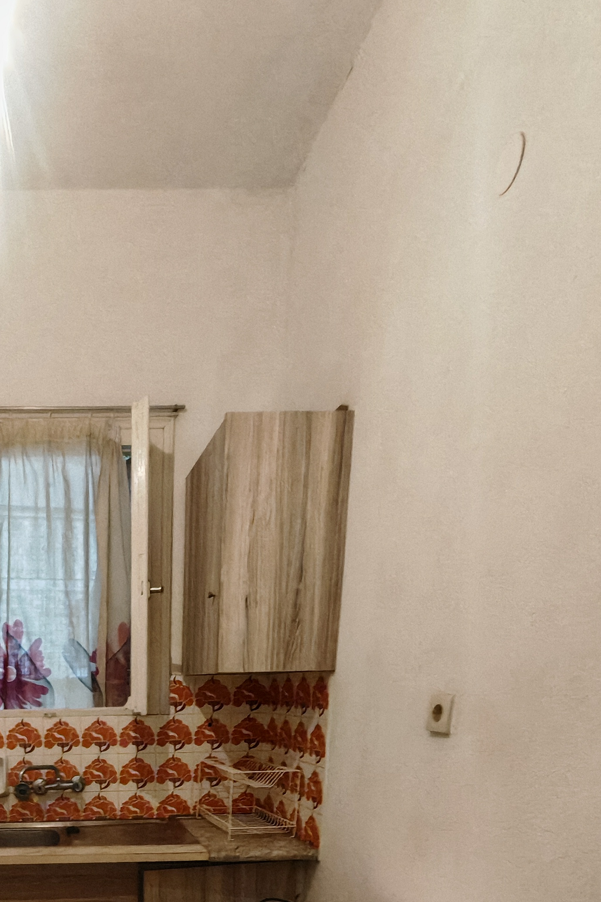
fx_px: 676
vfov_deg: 55.4
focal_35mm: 27
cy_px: 860
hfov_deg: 44.0
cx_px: 68
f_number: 2
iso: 1165
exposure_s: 1/33.3
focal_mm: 1.82
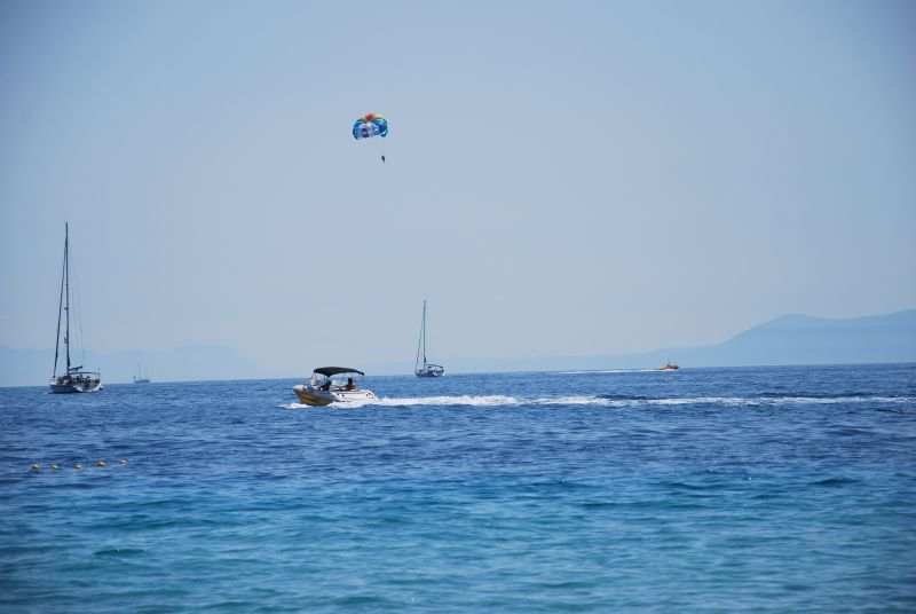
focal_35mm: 158
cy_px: 307
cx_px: 458
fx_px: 4013
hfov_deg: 13.0
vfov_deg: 8.7
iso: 100
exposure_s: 1/640
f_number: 6.3
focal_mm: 105
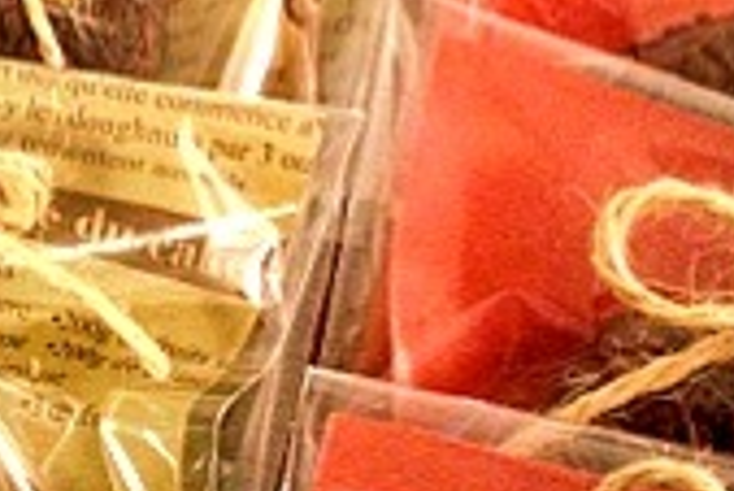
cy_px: 534
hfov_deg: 14.2
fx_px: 2816
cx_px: -252
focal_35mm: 138
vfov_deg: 9.9
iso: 320
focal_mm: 4.28
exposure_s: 1/20
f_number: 2.4
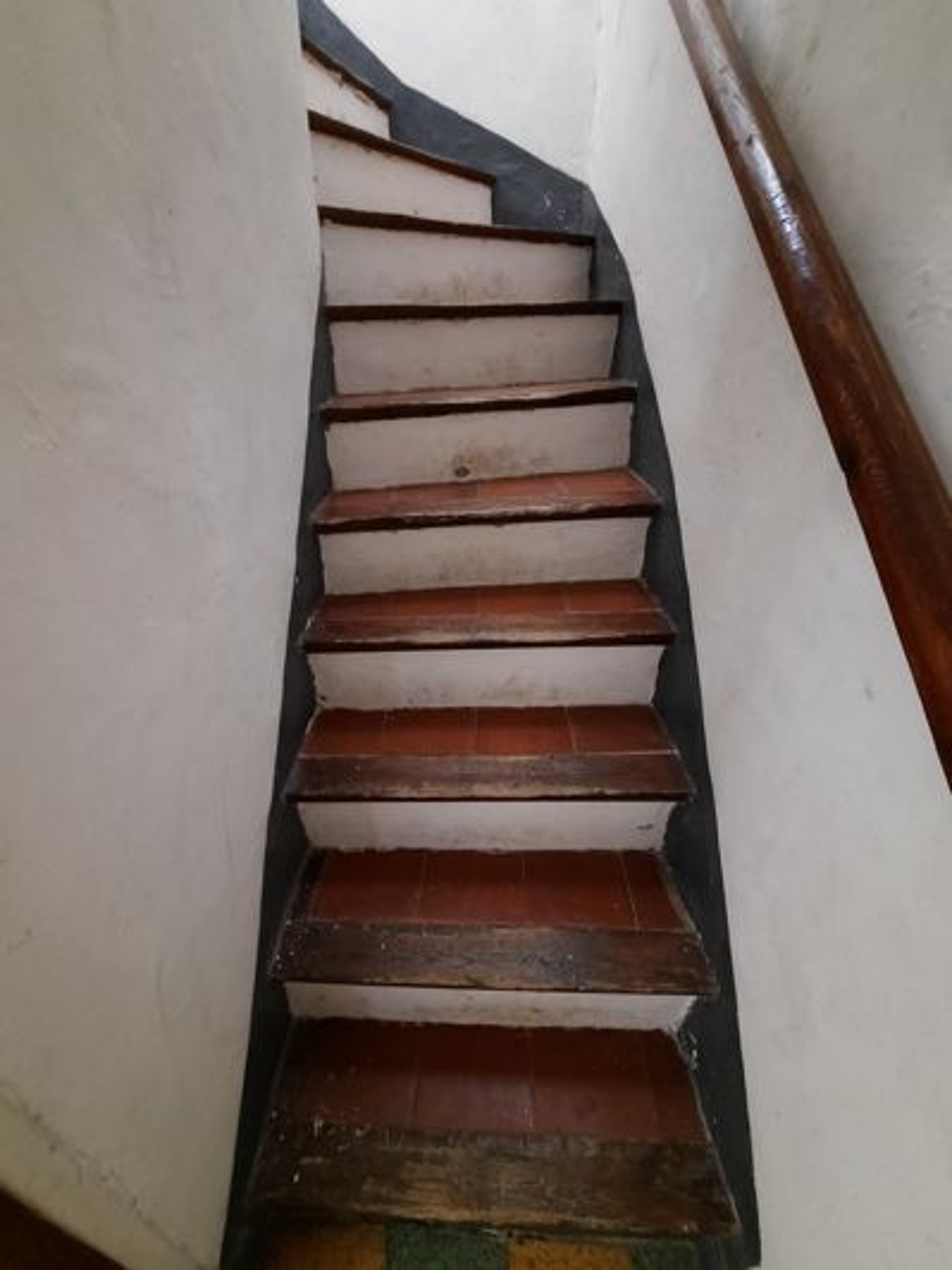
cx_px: 476
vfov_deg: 106.2
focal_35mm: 13
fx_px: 477
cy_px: 635
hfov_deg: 89.9
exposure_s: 1/20
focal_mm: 1.74
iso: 640
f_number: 2.2
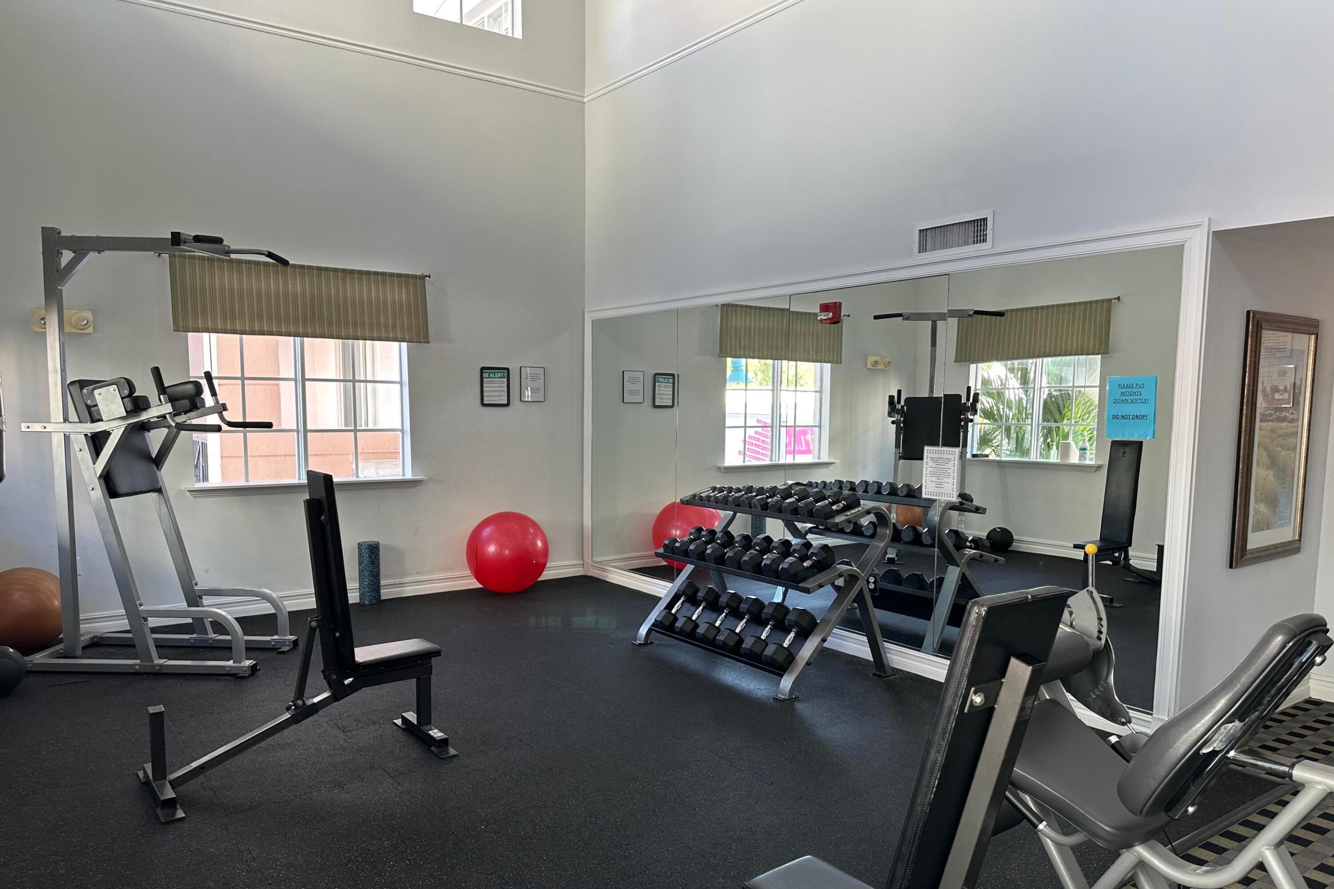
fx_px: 926
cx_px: 667
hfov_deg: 71.5
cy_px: 498
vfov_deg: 51.2
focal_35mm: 25
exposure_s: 1/121
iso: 125
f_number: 1.78
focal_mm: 6.86
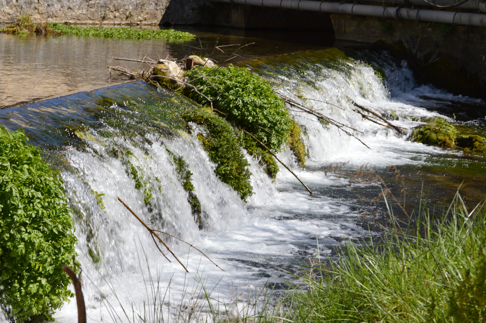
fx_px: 1113
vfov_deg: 16.5
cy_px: 162
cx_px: 243
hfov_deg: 24.6
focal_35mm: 82
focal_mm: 55
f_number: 9
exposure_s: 1/200
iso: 100
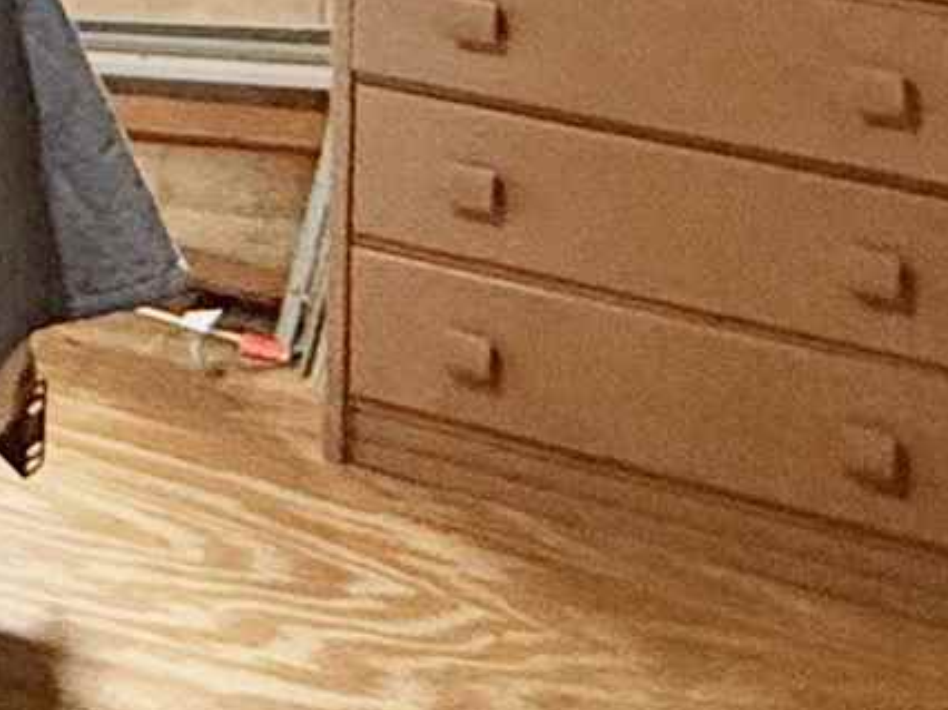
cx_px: -614
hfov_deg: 16.9
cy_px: -806
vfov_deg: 12.5
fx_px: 2764
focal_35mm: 101
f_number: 2.2
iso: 250
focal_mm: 2.22
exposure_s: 1/60
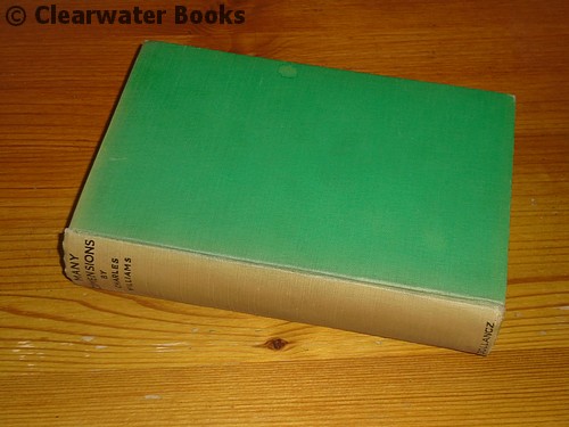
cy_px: 214
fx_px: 953
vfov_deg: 25.2
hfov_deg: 33.2
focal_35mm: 58
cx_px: 284
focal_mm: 10.2
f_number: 4.9
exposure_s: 1/30
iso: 200
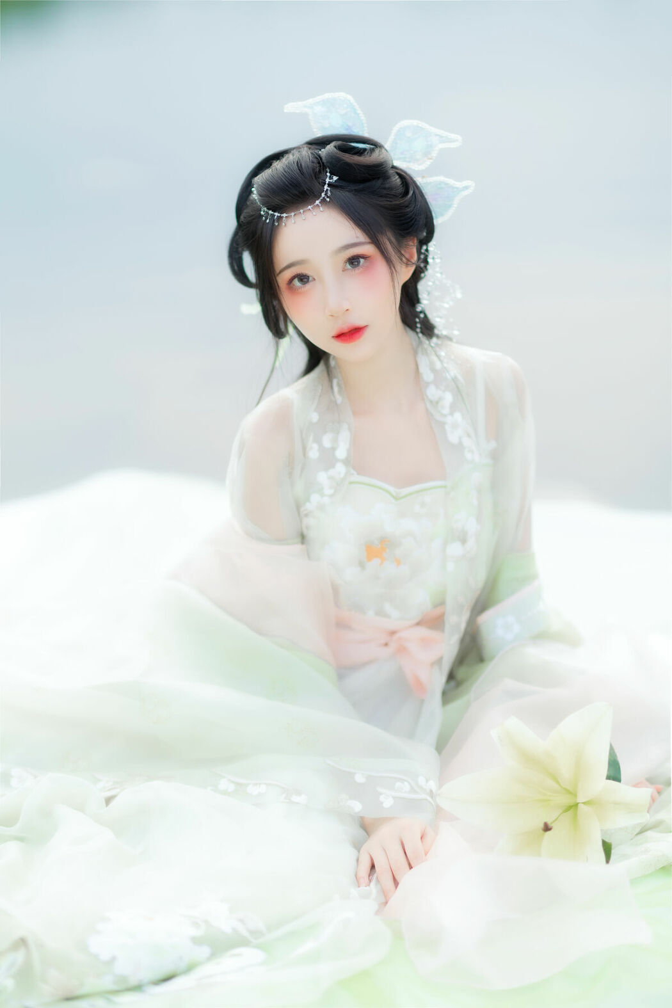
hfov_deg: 16.1
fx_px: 2380
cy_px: 504
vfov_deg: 23.9
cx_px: 336
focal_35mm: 85
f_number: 1.4
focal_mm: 85
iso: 200
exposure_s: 1/1000
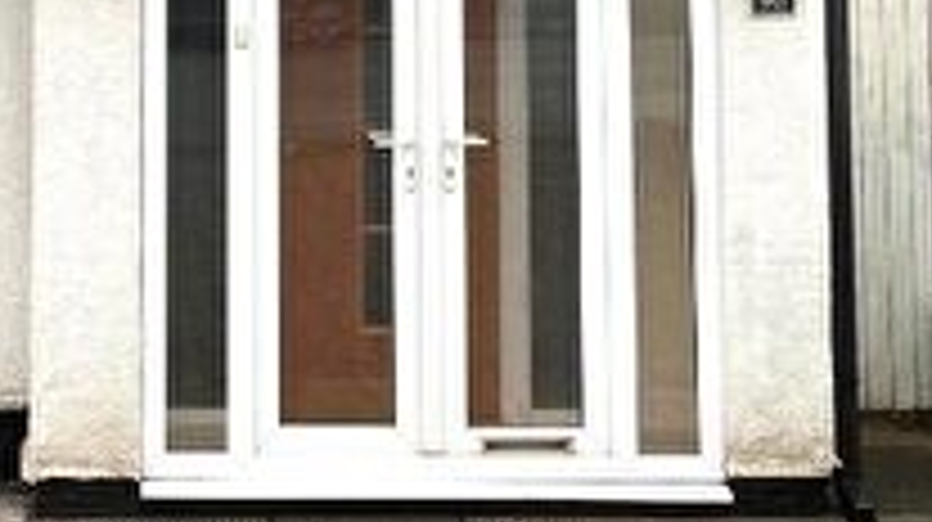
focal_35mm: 96
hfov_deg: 21.9
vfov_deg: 11.8
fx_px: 2370
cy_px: -353
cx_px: 153
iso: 50
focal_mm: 5.1
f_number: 1.6
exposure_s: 1/122
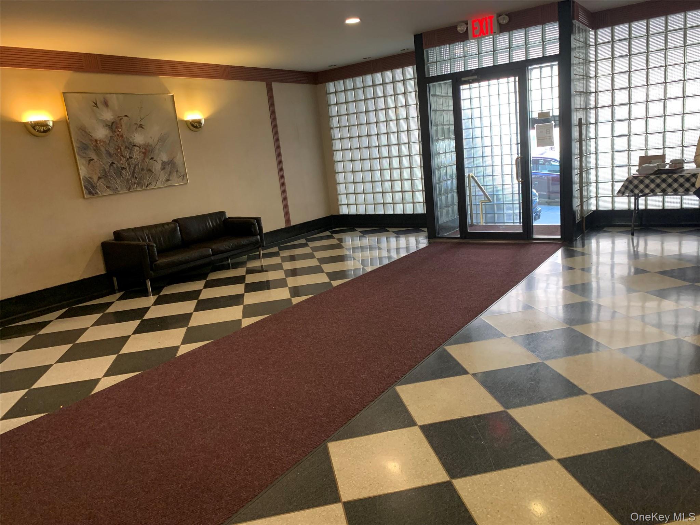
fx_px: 526
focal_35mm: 26
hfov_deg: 67.3
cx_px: 350
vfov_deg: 53.1
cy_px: 262
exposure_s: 1/60
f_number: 1.8
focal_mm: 4.25
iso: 200
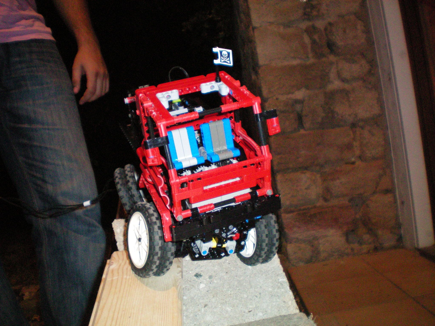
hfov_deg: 49.0
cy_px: 163
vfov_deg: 37.7
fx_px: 478
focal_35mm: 38
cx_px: 218
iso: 400
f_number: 3.1
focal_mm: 6.3
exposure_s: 1/60
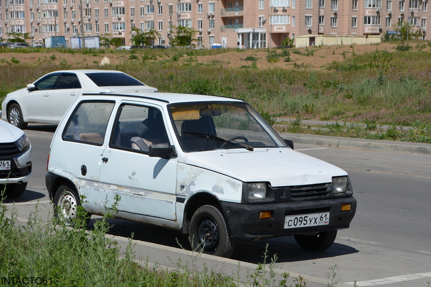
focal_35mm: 93
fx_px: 1113
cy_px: 144
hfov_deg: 21.9
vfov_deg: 14.7
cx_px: 216
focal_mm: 62
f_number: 9
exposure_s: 1/320
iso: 100
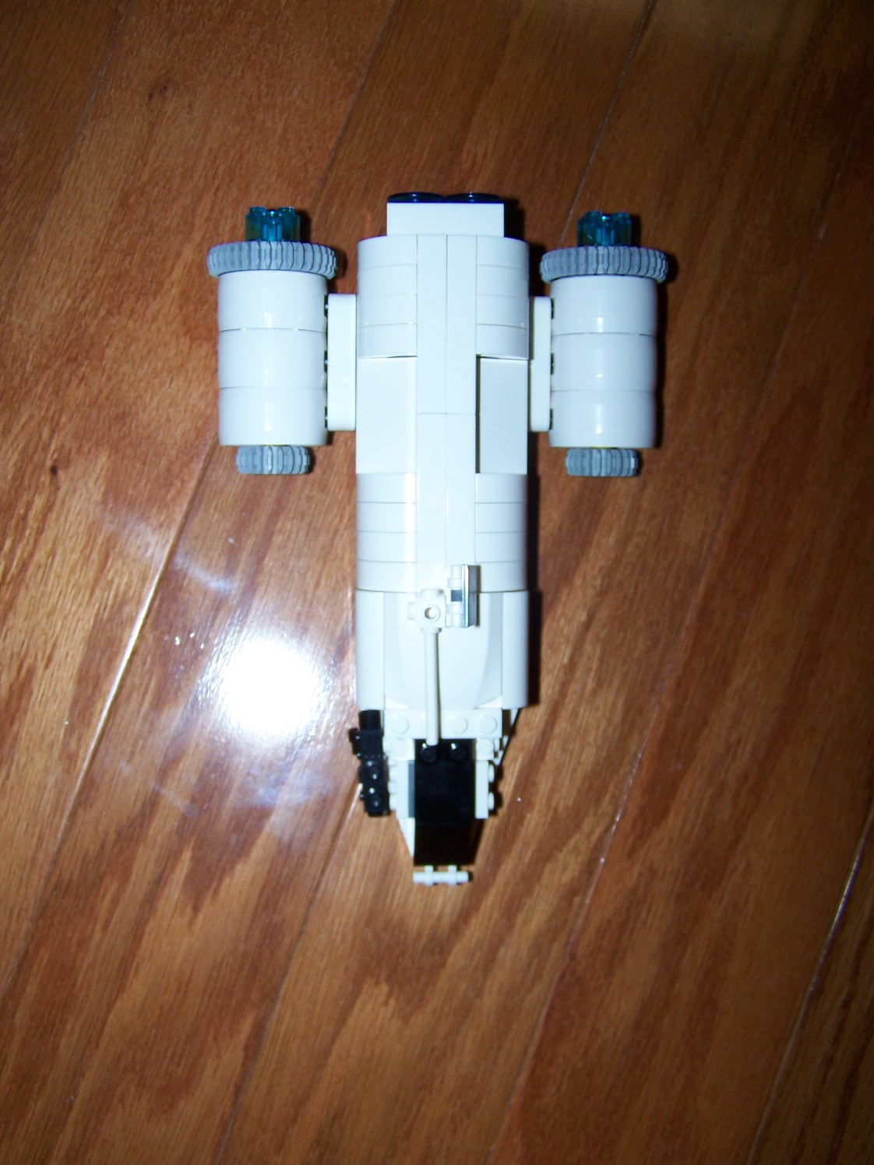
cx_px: 437
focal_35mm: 38
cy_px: 582
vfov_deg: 49.0
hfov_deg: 37.7
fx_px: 1279
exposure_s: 1/60
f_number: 2.8
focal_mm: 6.3
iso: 80
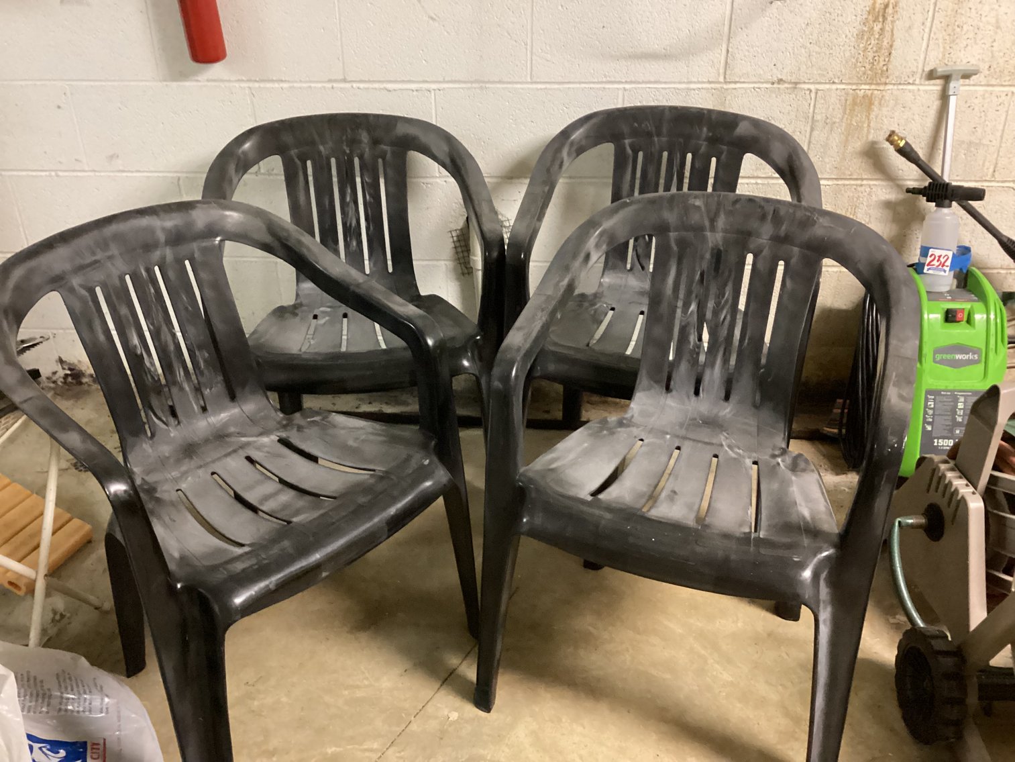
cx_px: 508
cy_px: 381
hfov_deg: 58.3
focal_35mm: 31
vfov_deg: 45.4
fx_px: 909
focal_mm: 3.3
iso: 800
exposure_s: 1/24
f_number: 2.4
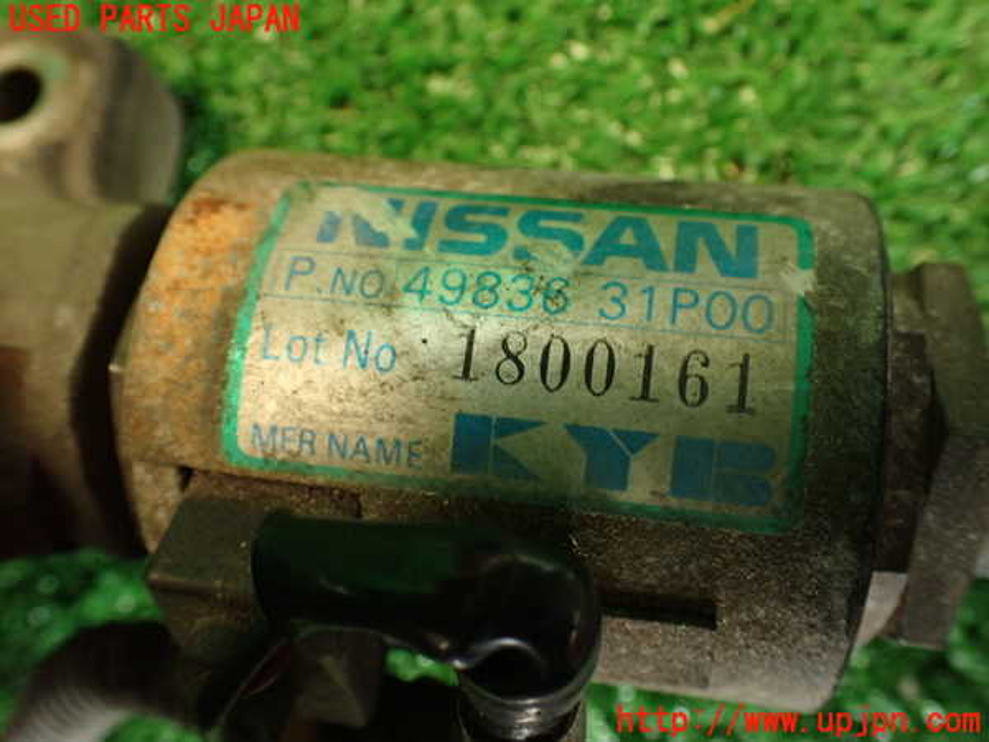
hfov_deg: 56.8
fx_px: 914
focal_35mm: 32
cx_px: 494
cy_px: 371
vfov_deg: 44.2
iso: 400
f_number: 2.4
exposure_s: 1/30
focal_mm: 5.79
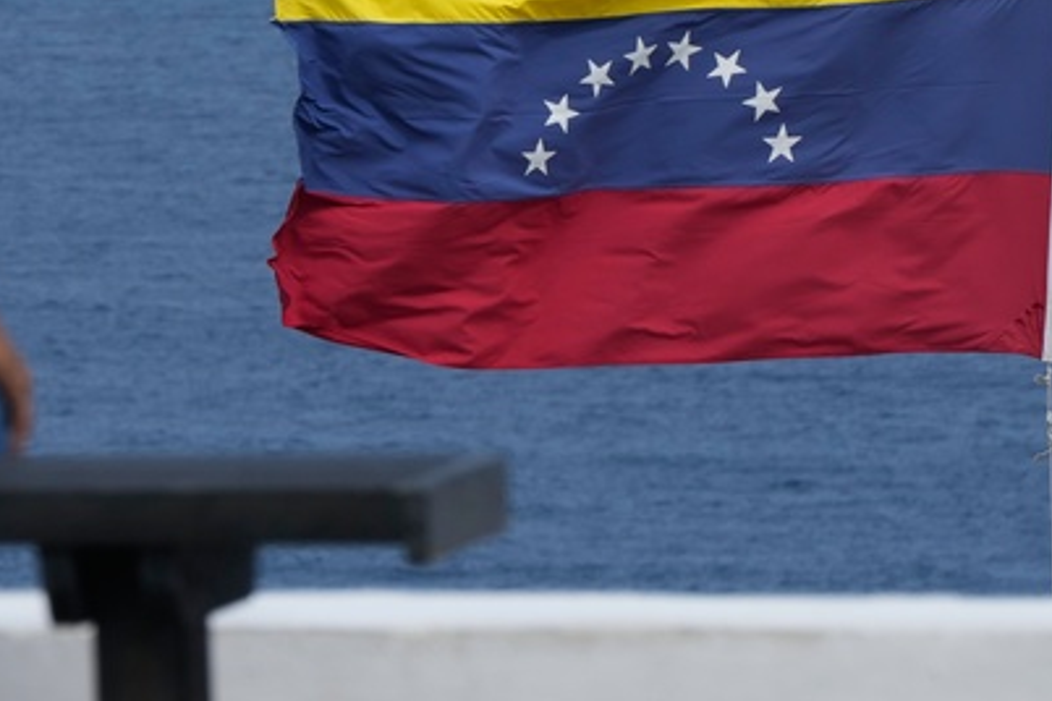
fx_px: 22996
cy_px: 90
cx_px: 183
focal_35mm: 787
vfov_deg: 1.7
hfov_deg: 2.6
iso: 320
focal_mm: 309
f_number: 14
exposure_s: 1/500
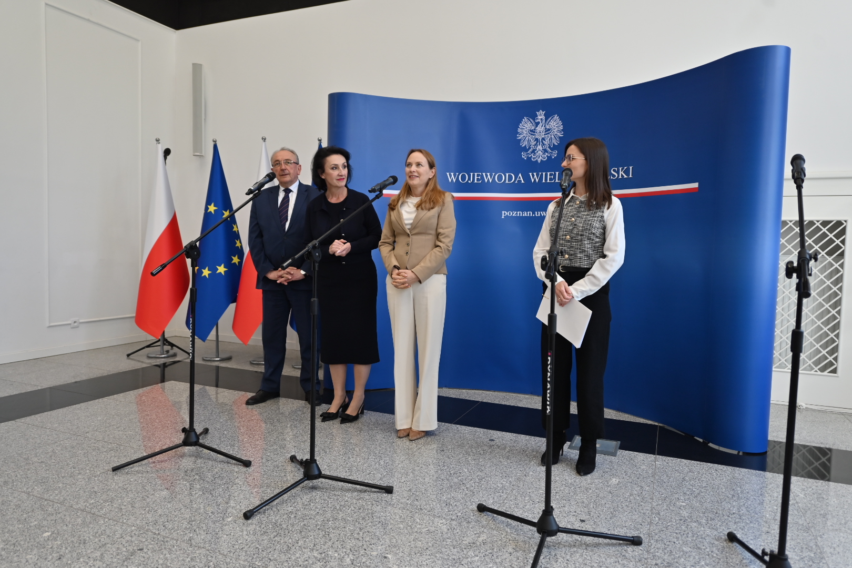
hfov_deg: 73.7
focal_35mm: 24
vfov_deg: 53.1
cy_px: 284
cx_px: 426
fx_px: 568
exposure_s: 1/320
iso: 250
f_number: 2.8
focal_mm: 24
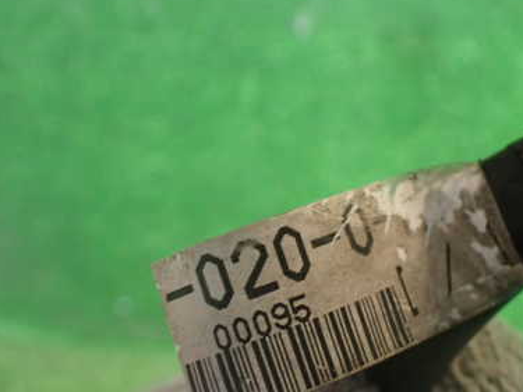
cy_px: 248
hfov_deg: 39.6
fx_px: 725
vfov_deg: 30.1
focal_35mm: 48
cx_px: 279
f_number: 2.3
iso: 800
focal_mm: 5.4
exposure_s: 1/125
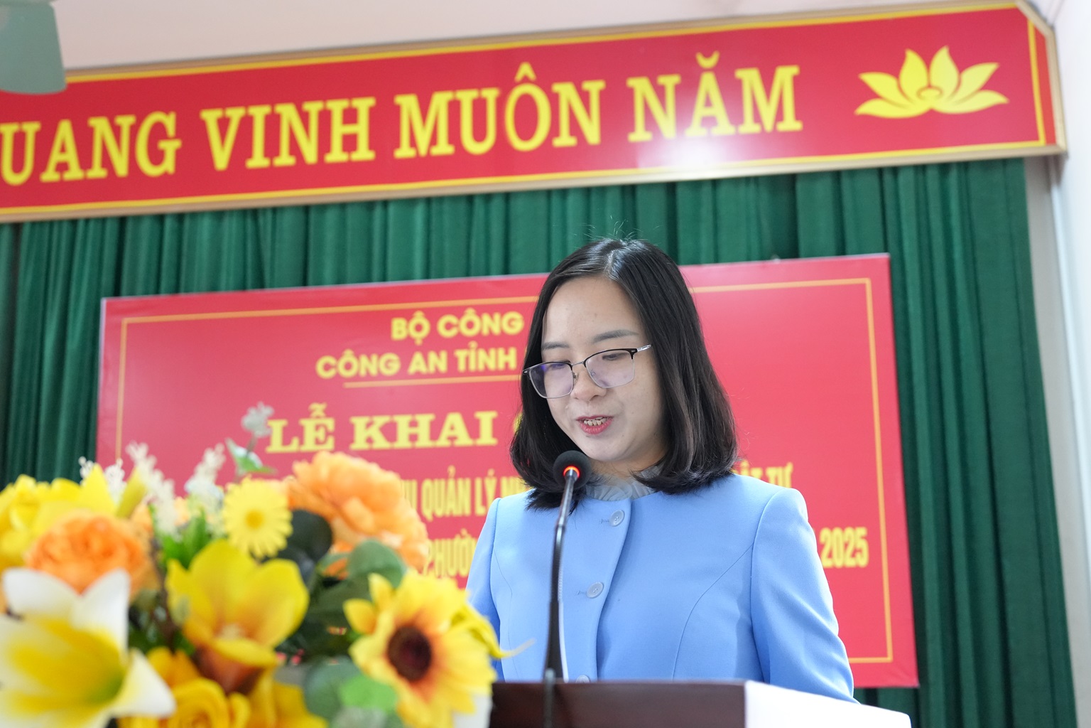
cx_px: 546
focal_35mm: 46
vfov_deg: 29.2
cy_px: 364
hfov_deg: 42.7
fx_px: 1394
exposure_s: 1/160
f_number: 2.8
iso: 3200
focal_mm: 31
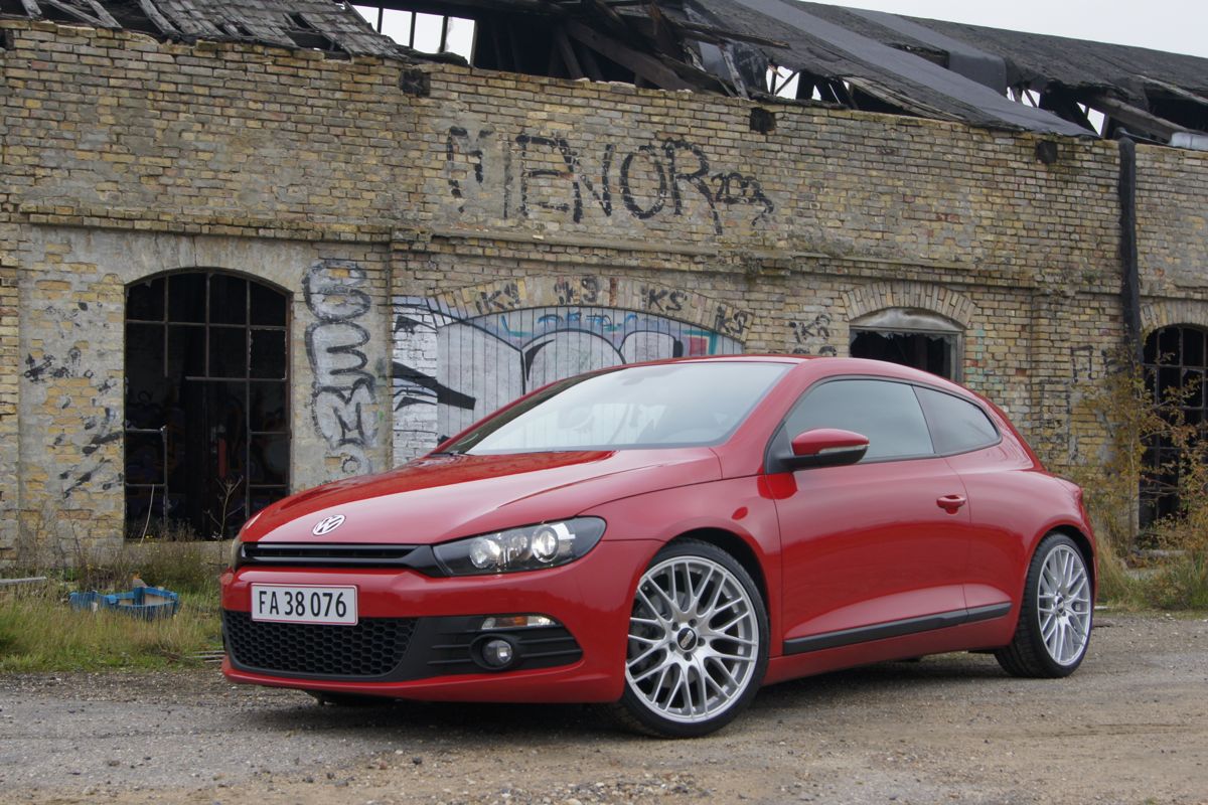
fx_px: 1762
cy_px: 402
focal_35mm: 52
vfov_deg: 25.8
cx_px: 604
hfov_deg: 37.9
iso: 200
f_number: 8
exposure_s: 1/60
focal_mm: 35
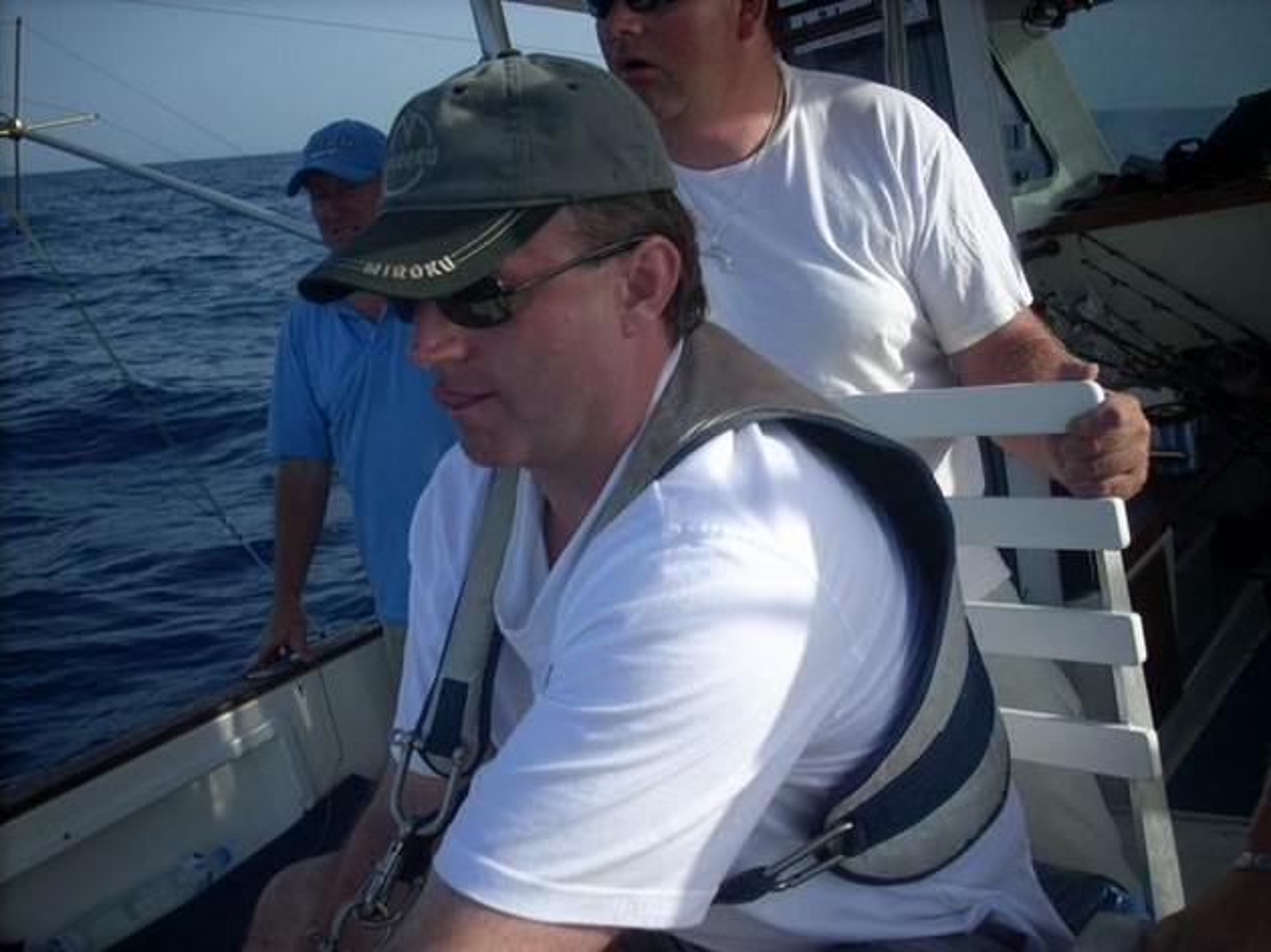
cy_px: 476
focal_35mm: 37
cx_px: 636
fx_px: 1358
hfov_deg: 50.2
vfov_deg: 38.6
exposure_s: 1/273
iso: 64
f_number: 5.6
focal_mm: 6.2
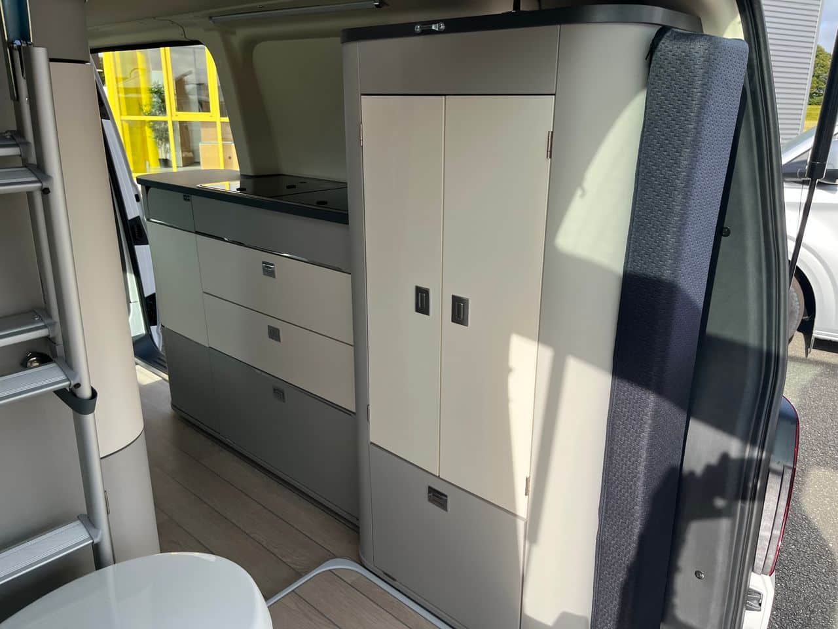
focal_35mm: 26
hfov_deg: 67.3
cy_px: 314
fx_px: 629
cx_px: 419
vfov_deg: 53.1
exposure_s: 1/1309
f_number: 1.6
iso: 50
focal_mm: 5.1
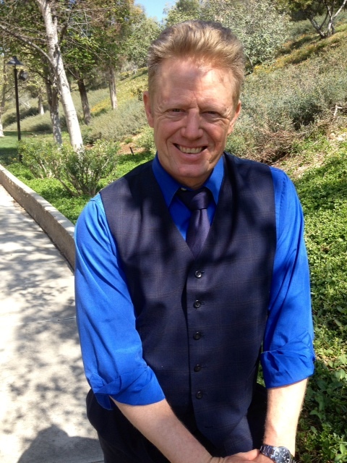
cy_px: 232
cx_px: 174
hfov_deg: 40.7
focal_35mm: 35
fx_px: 468
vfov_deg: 52.6
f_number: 2.4
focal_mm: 4.28
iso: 64
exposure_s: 1/593
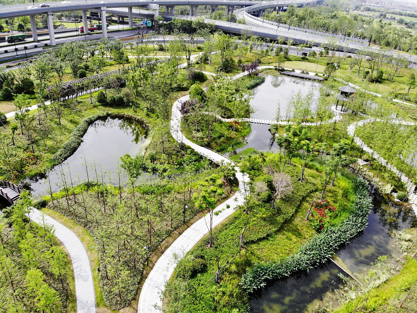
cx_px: 208
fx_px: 289
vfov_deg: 56.8
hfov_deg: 71.6
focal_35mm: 24
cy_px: 156
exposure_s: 1/424
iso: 100
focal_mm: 4.5
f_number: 2.8
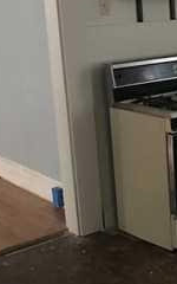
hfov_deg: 14.7
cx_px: 303
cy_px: 112
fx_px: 610
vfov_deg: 26.1
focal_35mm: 79
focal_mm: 3.99
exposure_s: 1/12
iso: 100
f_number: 1.8
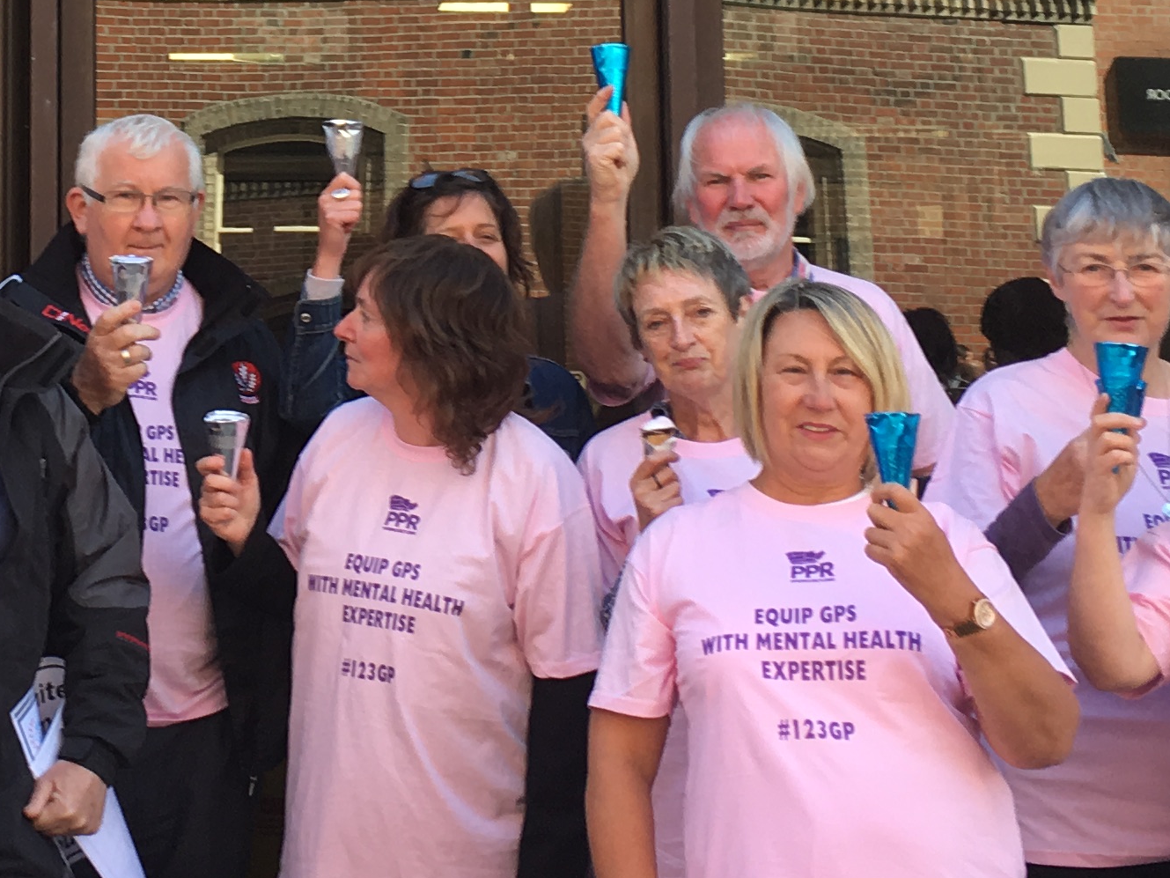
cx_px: 132
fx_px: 2975
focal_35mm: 88
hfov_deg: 21.8
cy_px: 31
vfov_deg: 16.5
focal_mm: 4.15
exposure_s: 1/120
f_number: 2.2
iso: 25
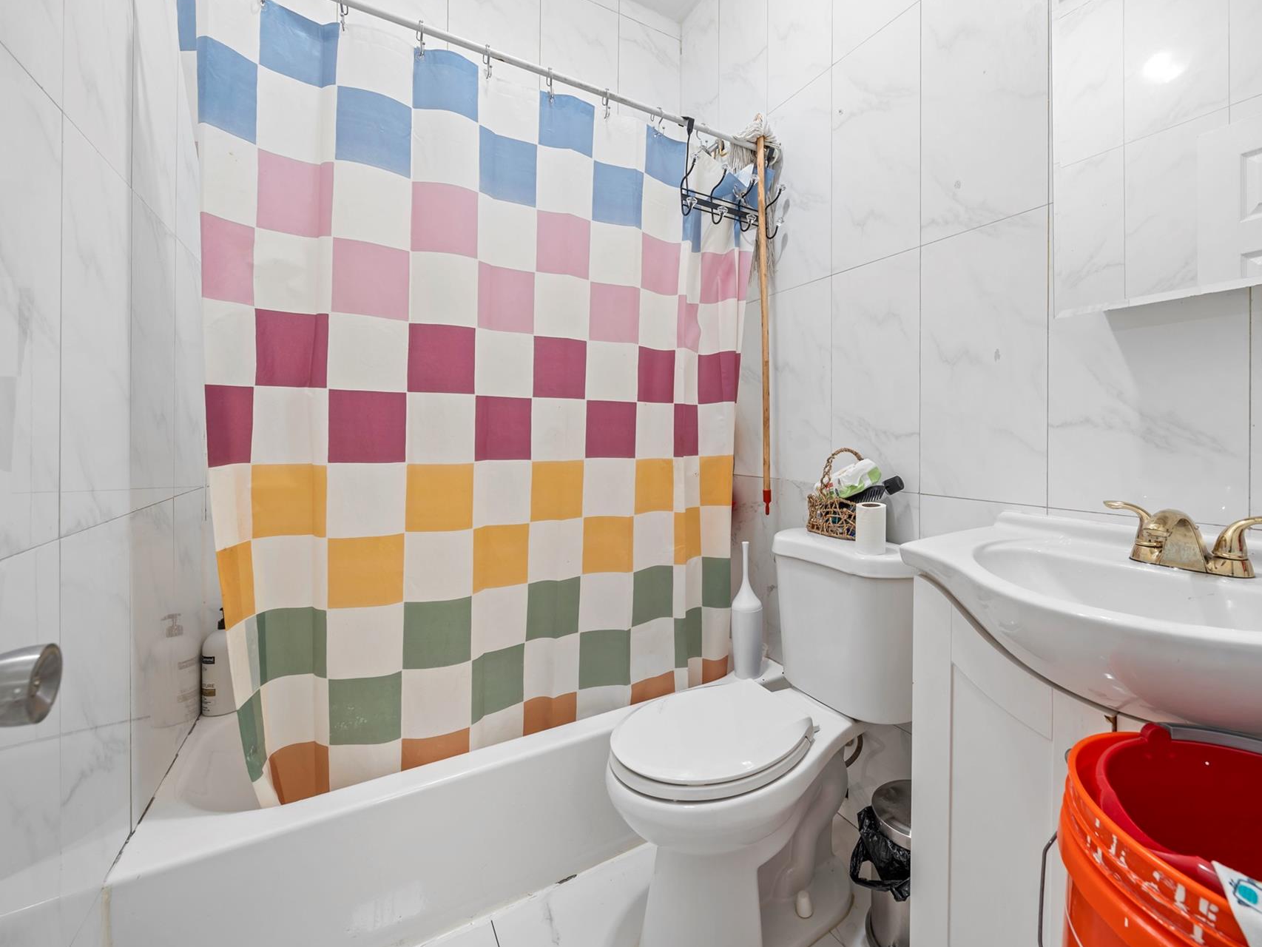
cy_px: 449
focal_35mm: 15
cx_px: 734
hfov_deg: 97.3
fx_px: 547
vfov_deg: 81.7
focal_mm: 13
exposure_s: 1
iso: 250
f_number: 8
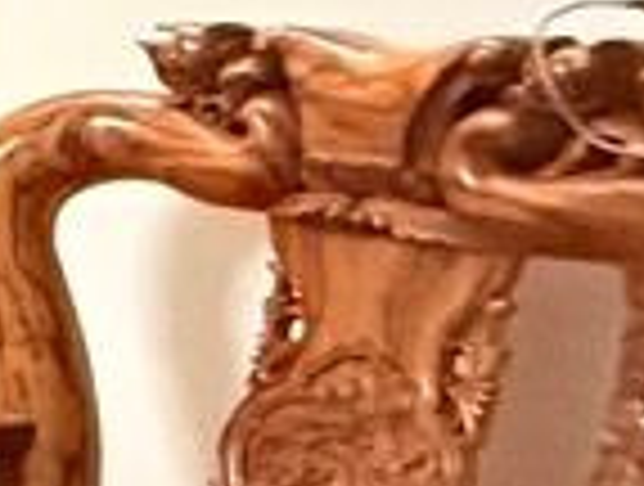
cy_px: 90
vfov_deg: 14.8
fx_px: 1865
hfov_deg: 10.4
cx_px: -1464
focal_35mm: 100
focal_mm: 2.22
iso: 1000
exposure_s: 1/50
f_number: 2.2
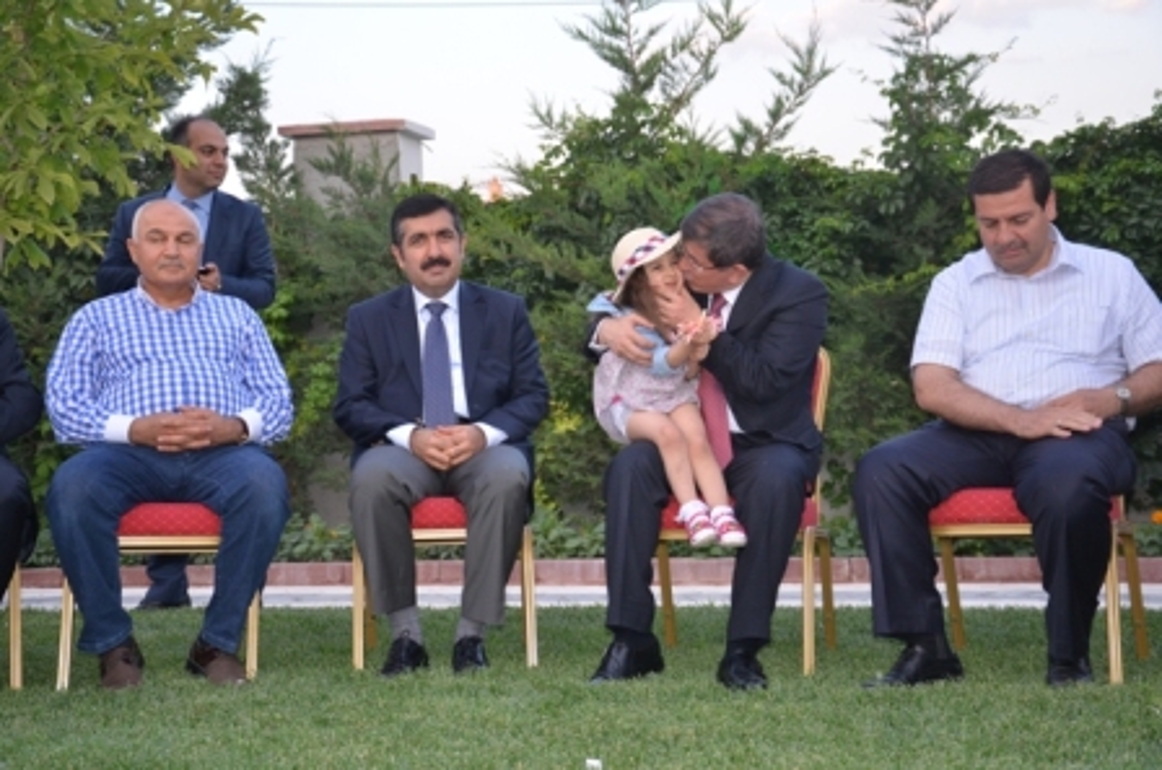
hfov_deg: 37.9
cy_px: 385
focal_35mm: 52
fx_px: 1692
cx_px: 581
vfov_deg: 25.7
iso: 400
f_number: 4.5
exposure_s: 1/125
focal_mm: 35
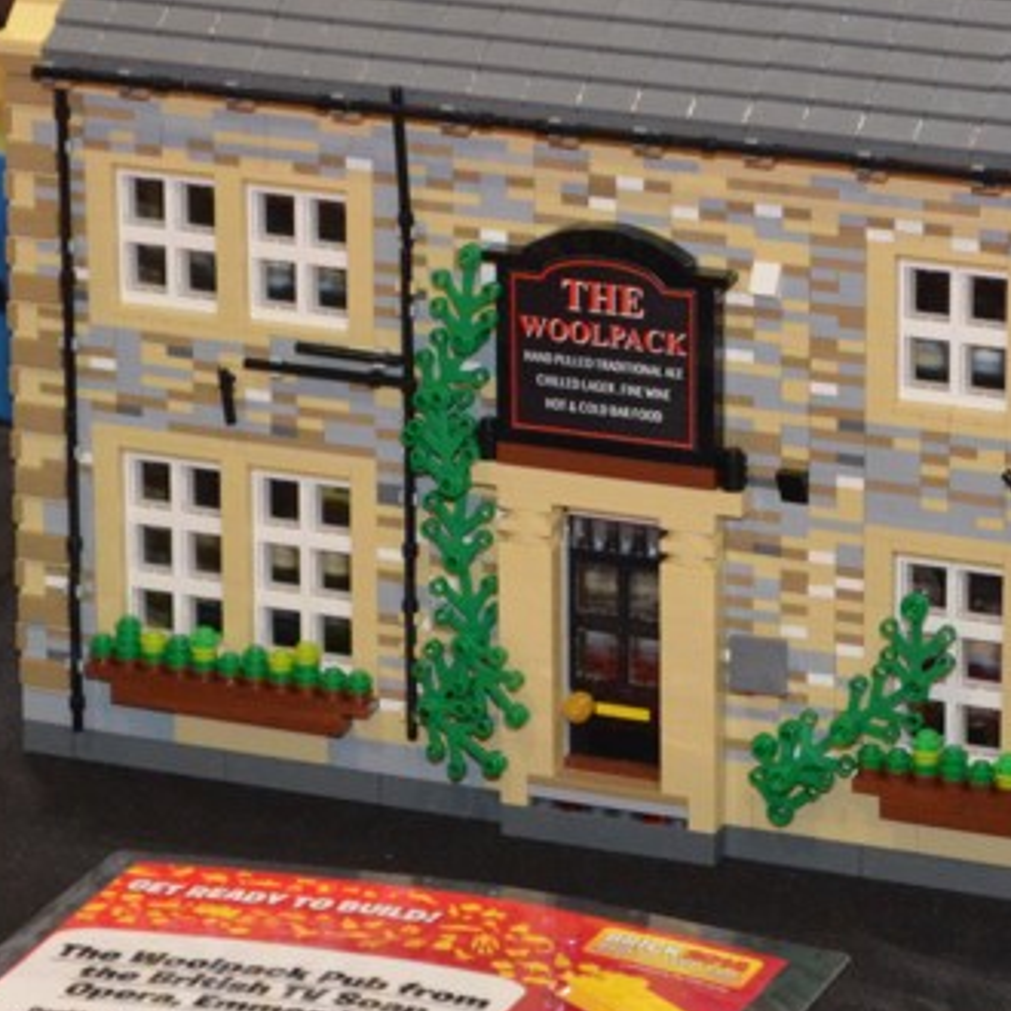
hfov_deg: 8.2
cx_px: 607
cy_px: 325
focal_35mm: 212
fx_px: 7015
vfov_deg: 8.2
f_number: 5.6
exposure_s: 1/60
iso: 3200
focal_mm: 55
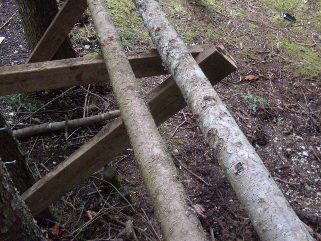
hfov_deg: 49.0
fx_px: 352
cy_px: 120
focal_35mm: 38
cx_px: 160
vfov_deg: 37.7
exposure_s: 1/45
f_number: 2.8
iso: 160
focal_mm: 6.3
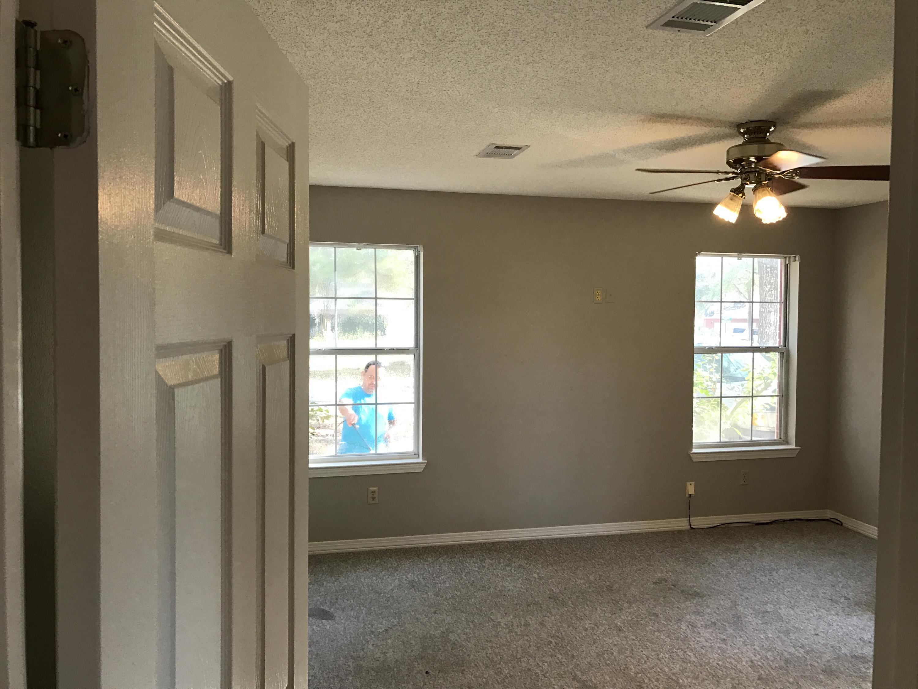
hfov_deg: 63.4
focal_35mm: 28
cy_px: 344
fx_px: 743
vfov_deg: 49.7
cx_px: 459
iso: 25
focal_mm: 3.99
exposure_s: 1/30
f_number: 1.8
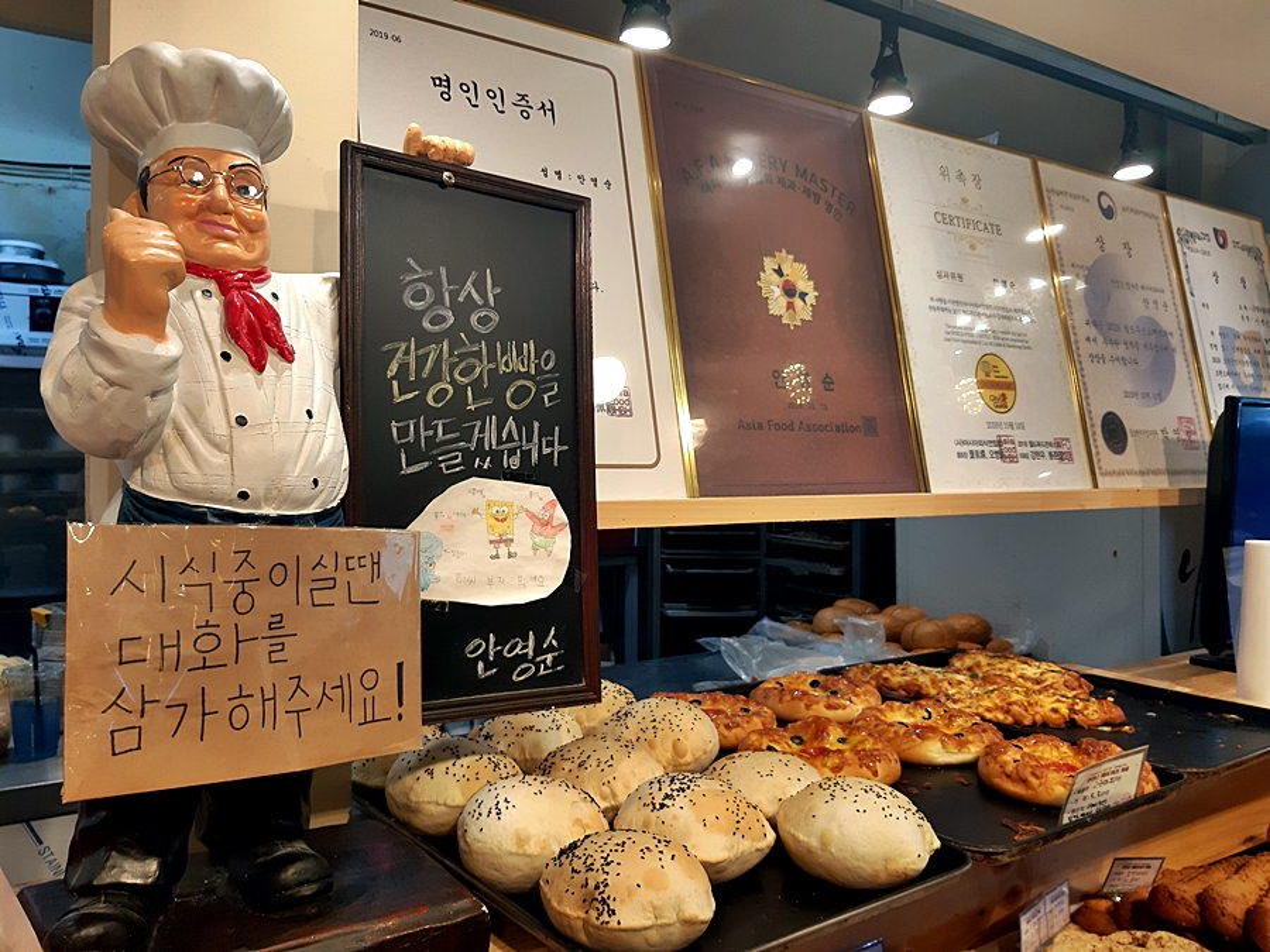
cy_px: 476
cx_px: 635
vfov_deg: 51.4
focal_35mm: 27
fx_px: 991
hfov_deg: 65.3
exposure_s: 1/60
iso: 50
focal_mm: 3.93
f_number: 1.7
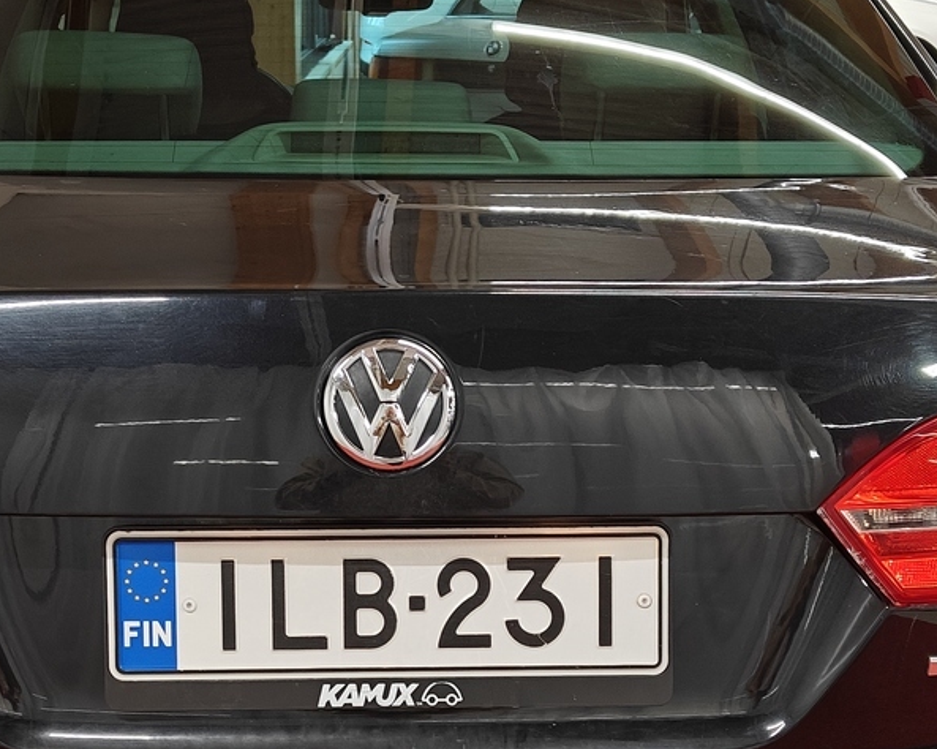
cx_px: 412
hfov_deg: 29.6
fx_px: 1774
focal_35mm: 64
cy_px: 563
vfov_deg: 23.6
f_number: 1.8
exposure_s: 1/50
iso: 80
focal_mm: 5.59
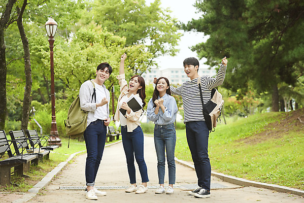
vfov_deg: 19.5
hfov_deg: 28.8
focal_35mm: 70
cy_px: 102
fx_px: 591
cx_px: 152
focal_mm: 70
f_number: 3.2
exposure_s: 1/500
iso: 1000
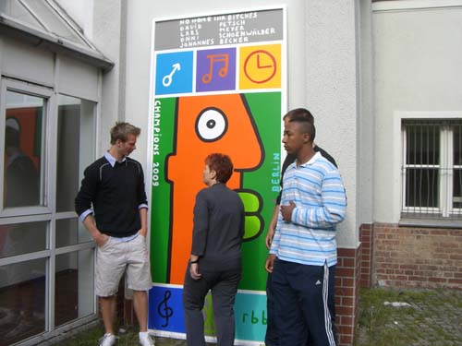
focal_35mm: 38
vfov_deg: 37.7
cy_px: 173
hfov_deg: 49.0
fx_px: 507
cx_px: 231
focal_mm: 6.2
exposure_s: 1/160
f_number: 4.3
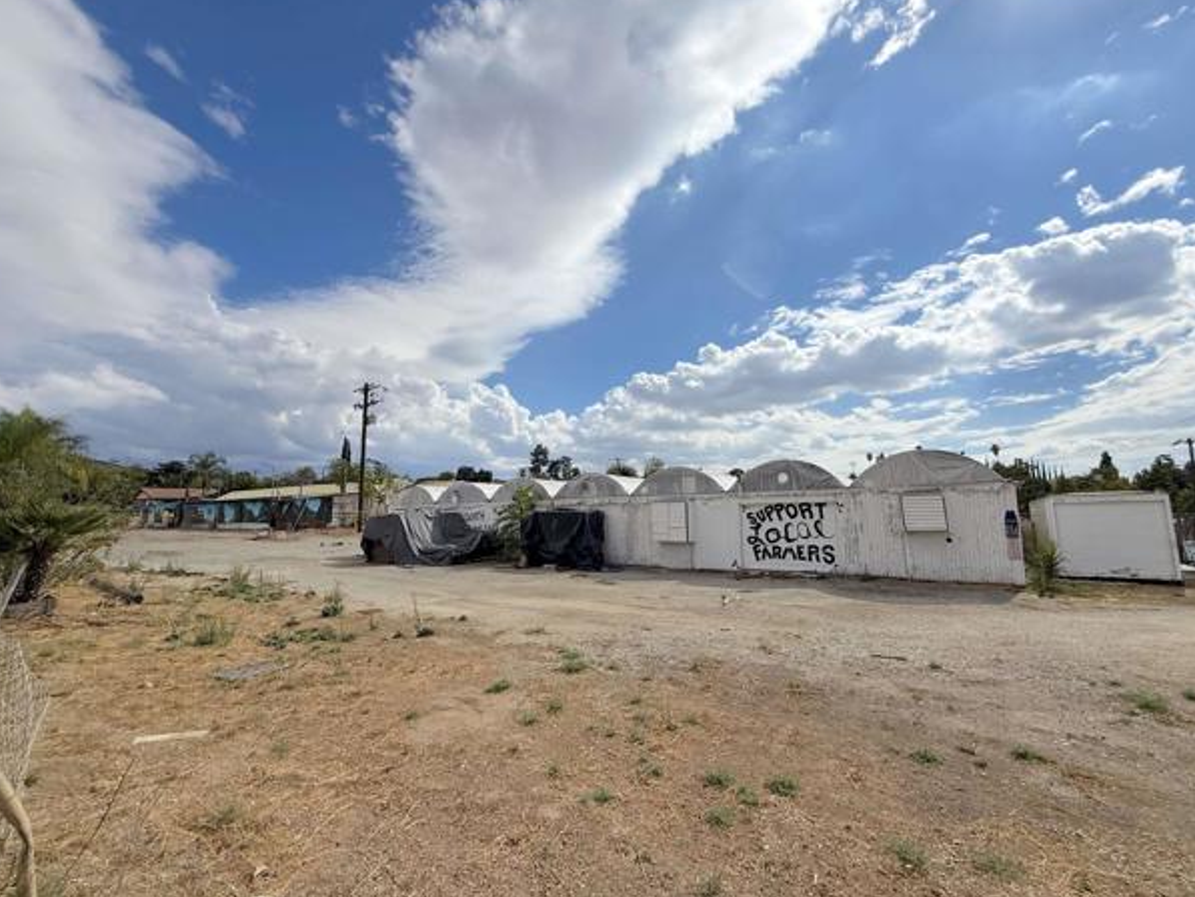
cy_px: 455
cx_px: 609
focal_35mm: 15
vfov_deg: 81.8
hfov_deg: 98.1
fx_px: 518
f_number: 2.2
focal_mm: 2.22
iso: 50
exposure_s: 1/6173
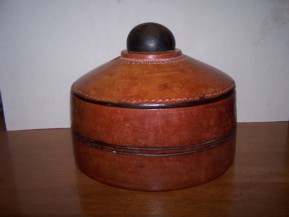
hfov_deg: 49.0
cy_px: 108
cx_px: 144
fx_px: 317
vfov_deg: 37.7
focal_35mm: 38
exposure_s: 1/60
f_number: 2.8
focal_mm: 6.3
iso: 80
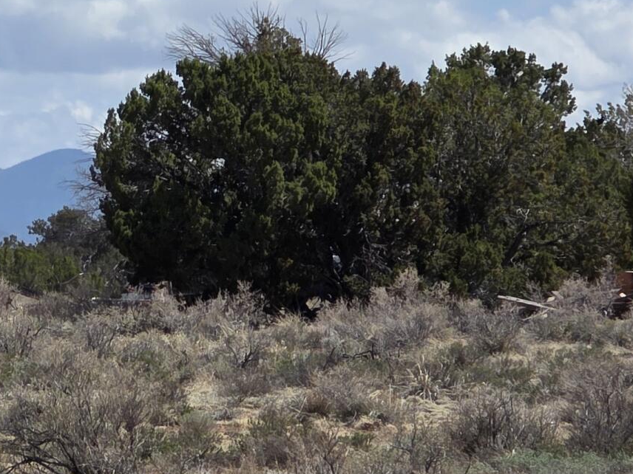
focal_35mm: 403
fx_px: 7369
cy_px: 224
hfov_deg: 4.9
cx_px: -94
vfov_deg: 3.7
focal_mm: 18.6
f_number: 3.4
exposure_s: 1/2443
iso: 64
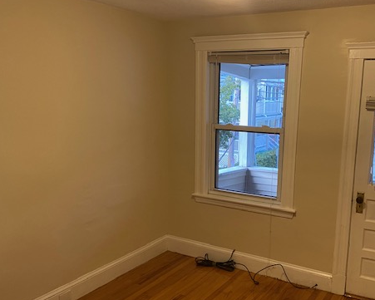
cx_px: 221
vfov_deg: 41.0
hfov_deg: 50.0
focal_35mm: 36
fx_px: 400
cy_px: 177
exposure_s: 1/60
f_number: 1.8
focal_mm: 4.25
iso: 200
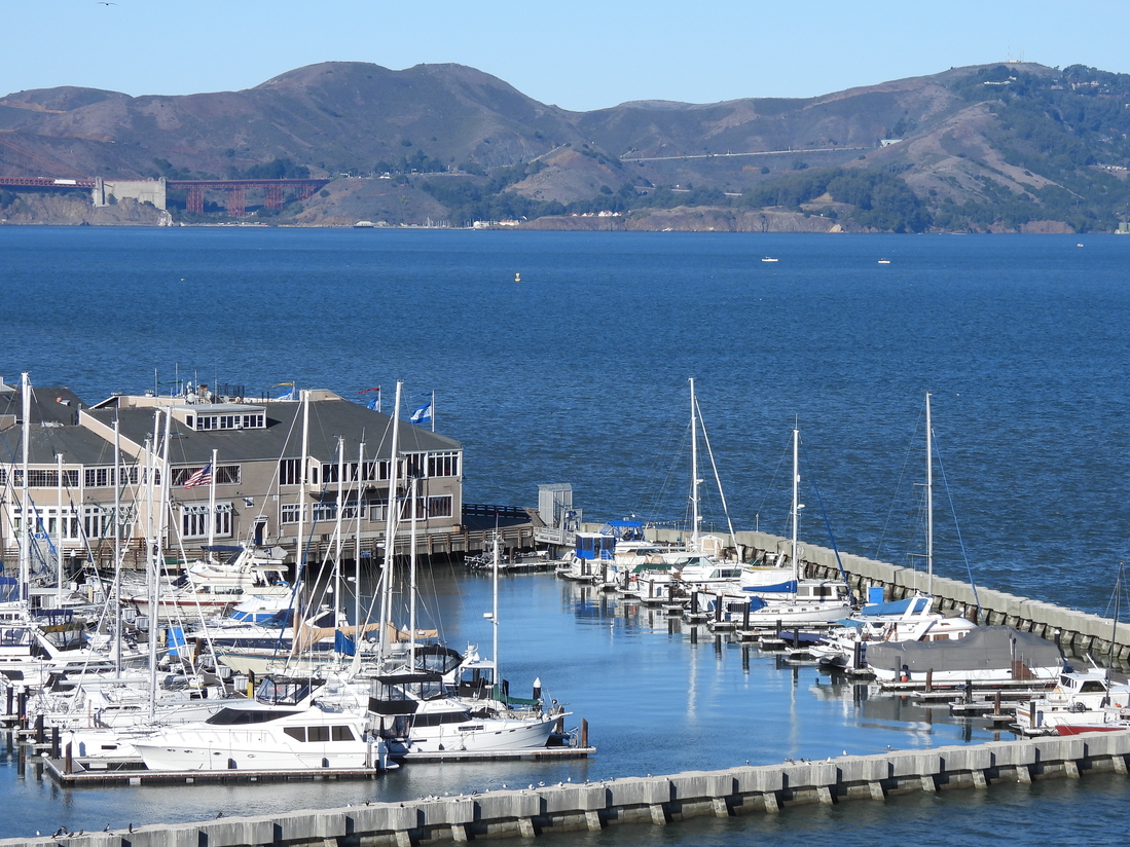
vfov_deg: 11.1
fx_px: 4374
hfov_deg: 14.7
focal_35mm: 134
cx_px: 574
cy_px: 428
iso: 100
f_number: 4
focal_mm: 20.5
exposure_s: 1/1250
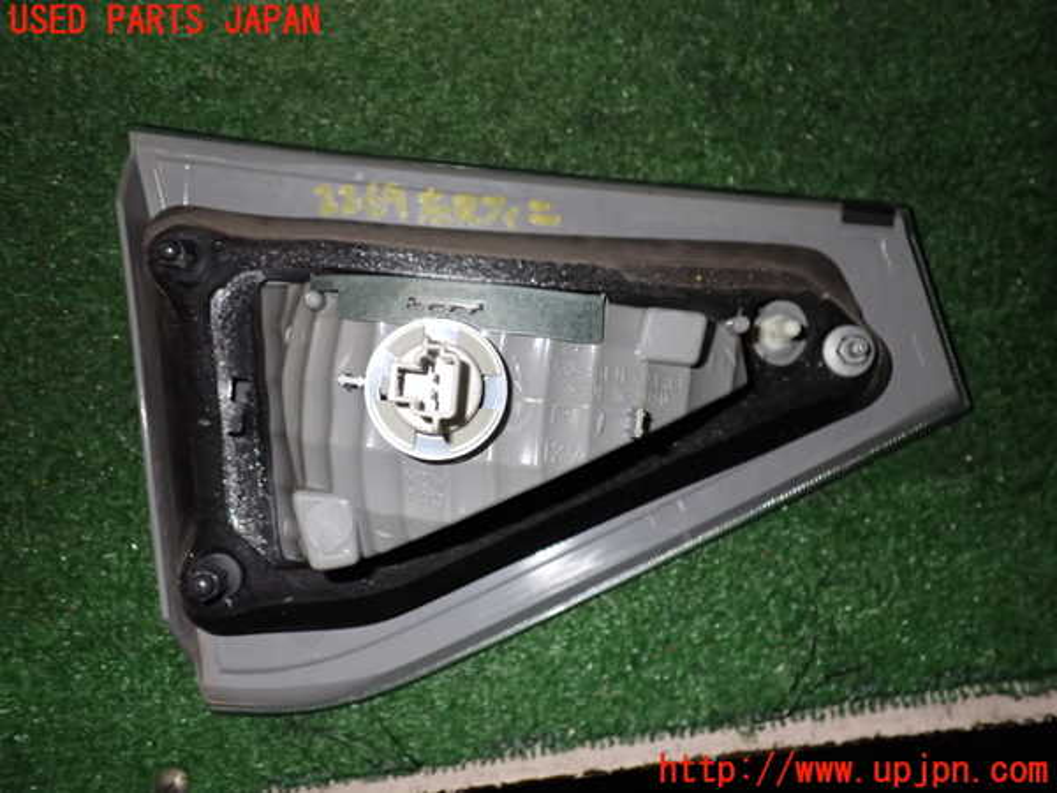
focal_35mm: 30
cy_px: 396
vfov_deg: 46.8
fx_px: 916
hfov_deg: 60.0
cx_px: 528
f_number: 6.3
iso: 320
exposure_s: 1/30
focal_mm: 5.4
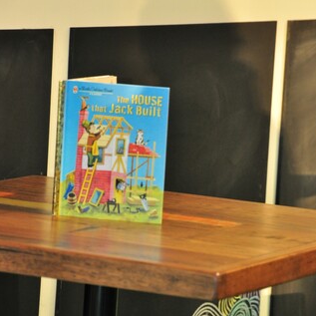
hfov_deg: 8.6
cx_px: 187
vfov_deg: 8.6
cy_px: 158
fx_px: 2093
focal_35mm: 203
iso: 1600
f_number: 7.1
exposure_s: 1/100
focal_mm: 105
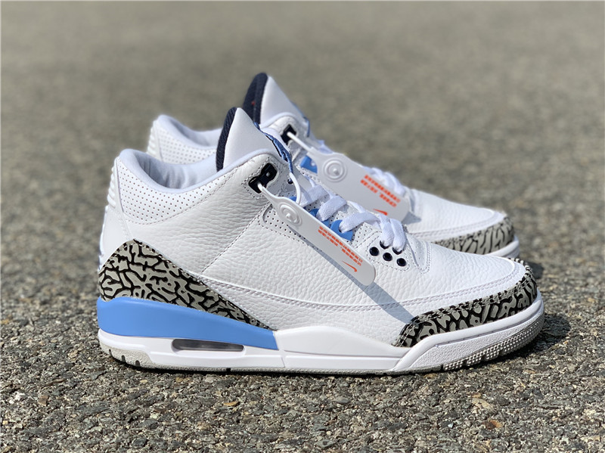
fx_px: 908
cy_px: 226
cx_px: 302
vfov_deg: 28.0
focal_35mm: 52
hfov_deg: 36.8
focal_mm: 6
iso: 16
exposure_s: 1/2398
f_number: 2.4
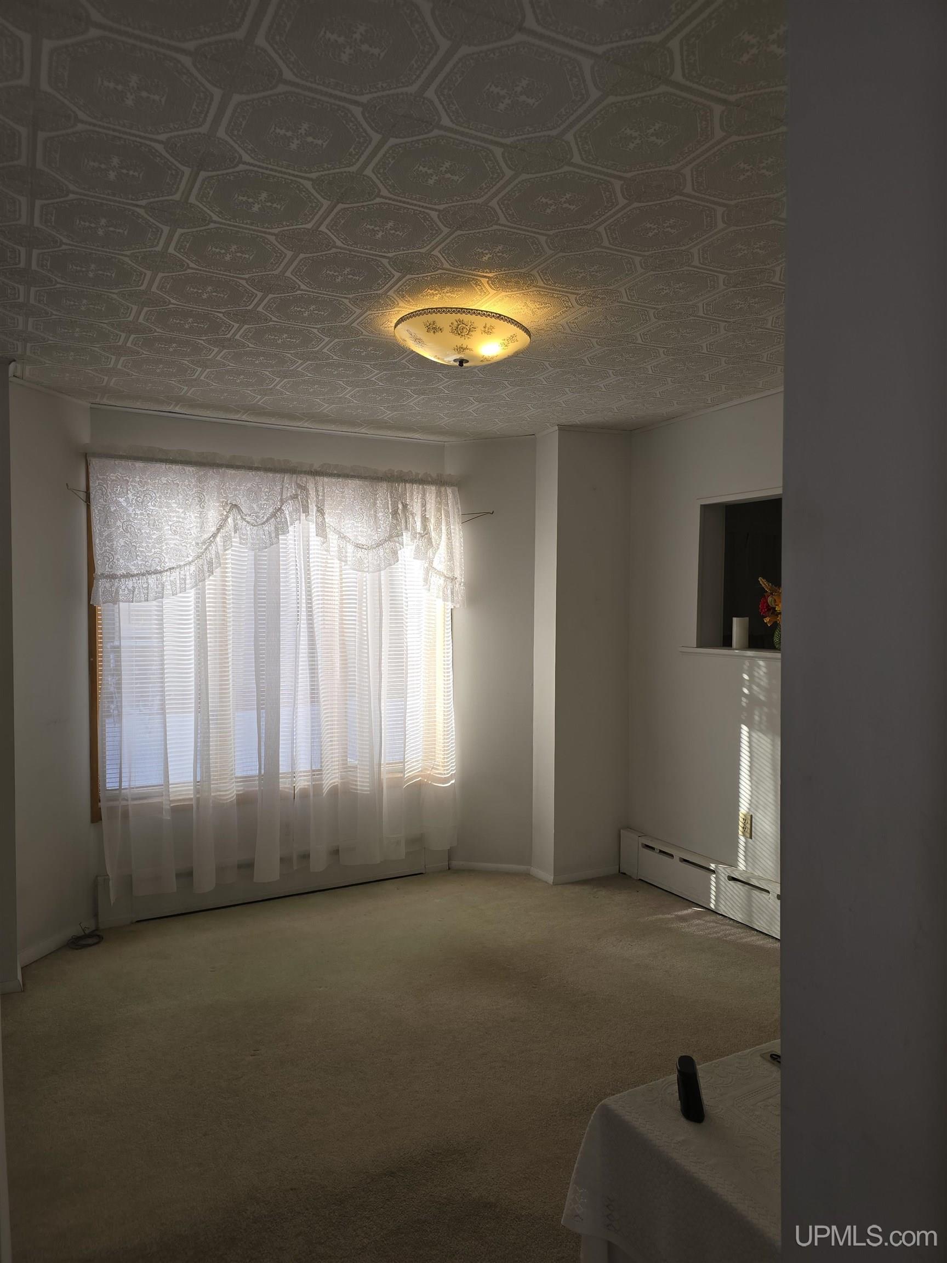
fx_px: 839
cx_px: 474
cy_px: 632
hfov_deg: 58.9
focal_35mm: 23
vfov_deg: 73.9
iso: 12
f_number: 1.7
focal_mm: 6.3
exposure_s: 1/139
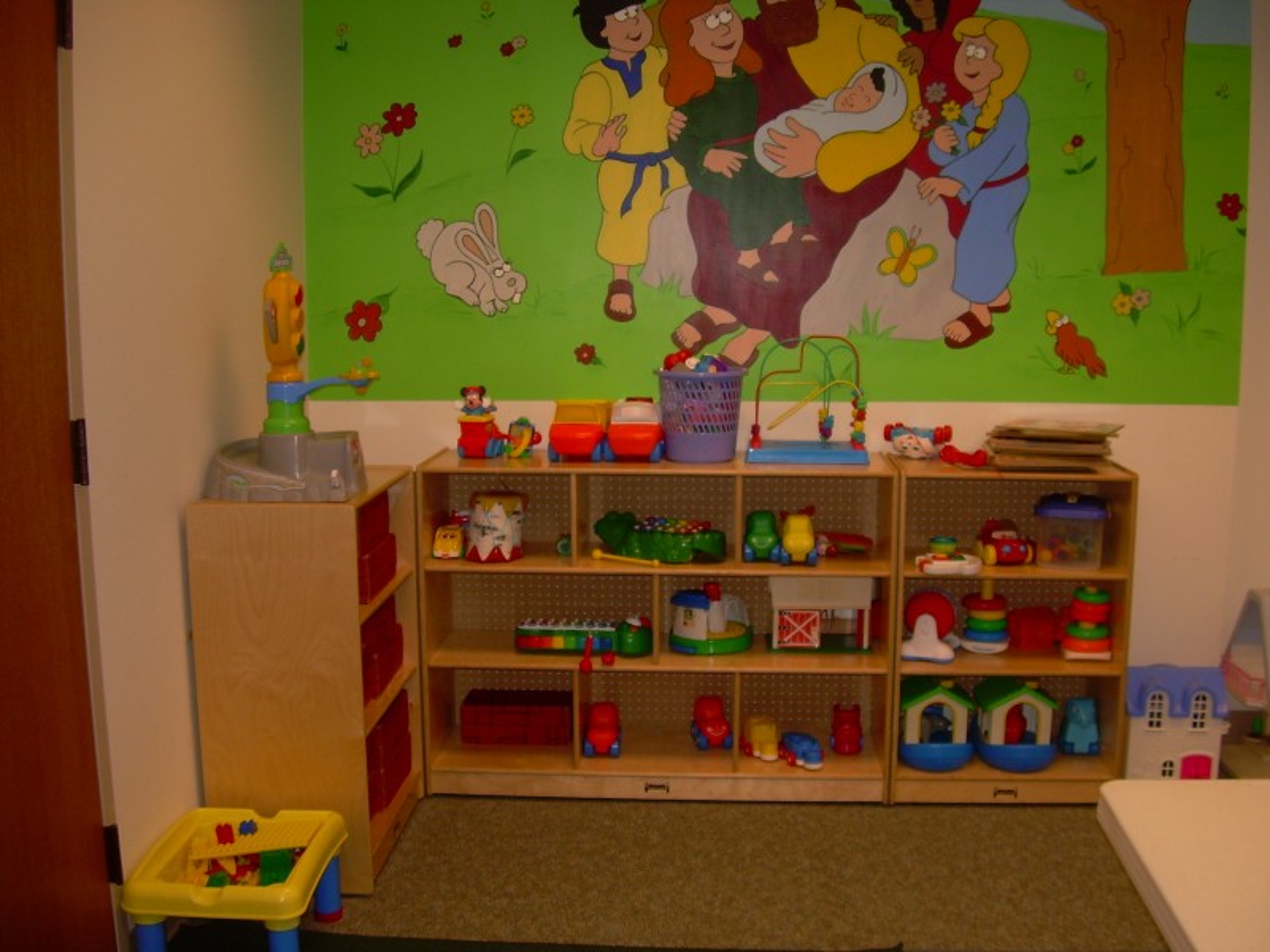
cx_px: 635
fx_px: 1394
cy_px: 476
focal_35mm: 38
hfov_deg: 49.0
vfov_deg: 37.7
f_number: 2.8
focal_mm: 6.3
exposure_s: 1/60
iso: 50
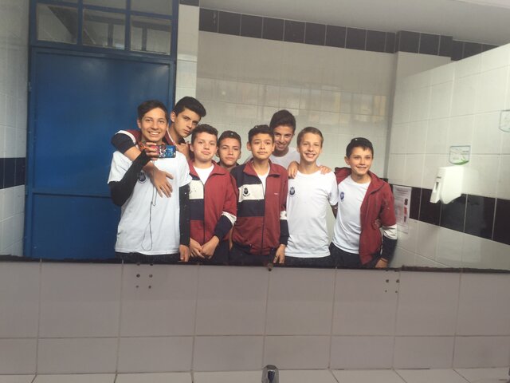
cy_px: 192
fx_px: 427
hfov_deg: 61.7
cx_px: 255
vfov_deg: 48.2
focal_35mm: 29
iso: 32
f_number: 2.2
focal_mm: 4.15
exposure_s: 1/60
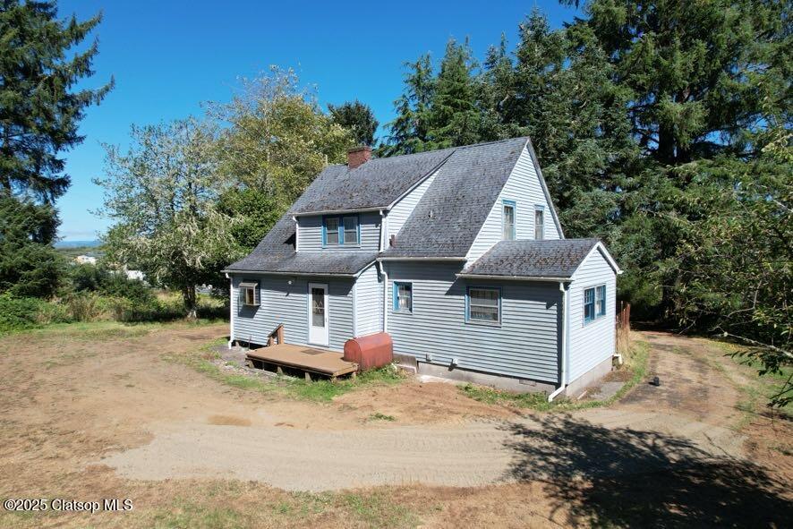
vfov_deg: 57.2
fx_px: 485
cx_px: 396
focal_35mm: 22
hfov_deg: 78.6
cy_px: 264
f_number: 2.8
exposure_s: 1/1500
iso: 110
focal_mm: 8.38
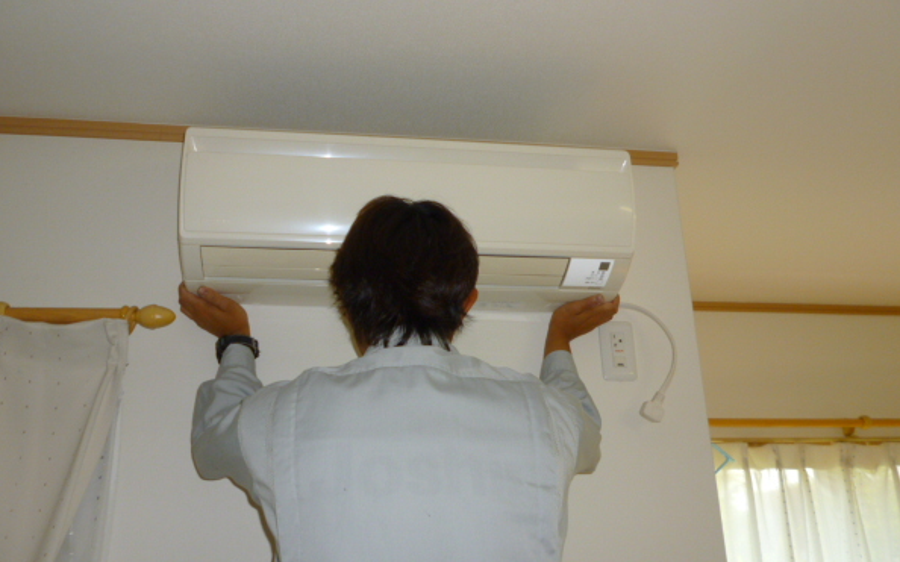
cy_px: 274
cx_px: 433
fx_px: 785
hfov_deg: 59.6
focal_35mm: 32
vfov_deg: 39.4
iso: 125
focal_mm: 5
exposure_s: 1/60
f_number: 3.1
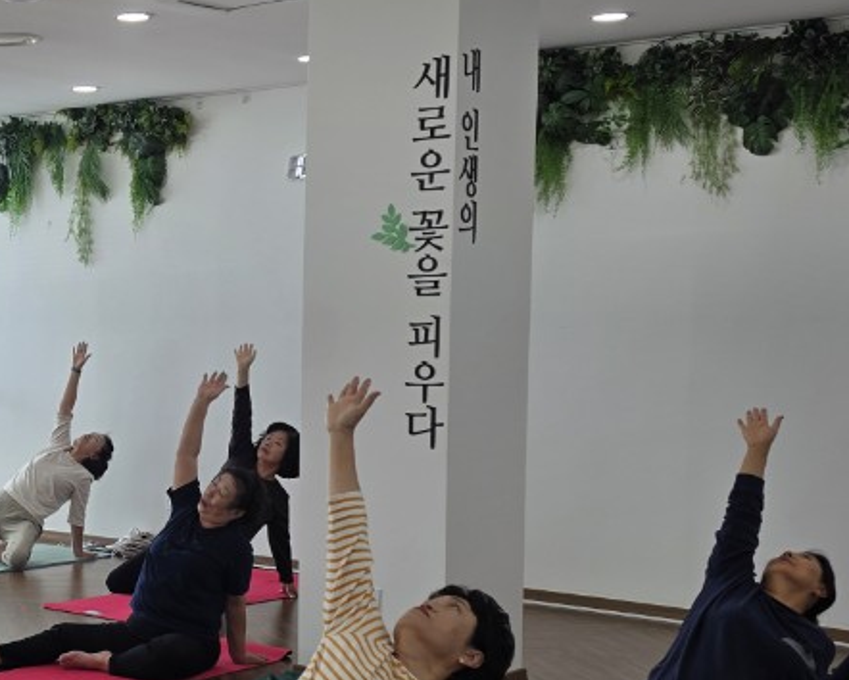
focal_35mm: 65
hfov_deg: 27.1
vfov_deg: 23.4
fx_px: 1634
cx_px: -40
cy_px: 434
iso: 12
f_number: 1.7
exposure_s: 1/120
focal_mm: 6.3
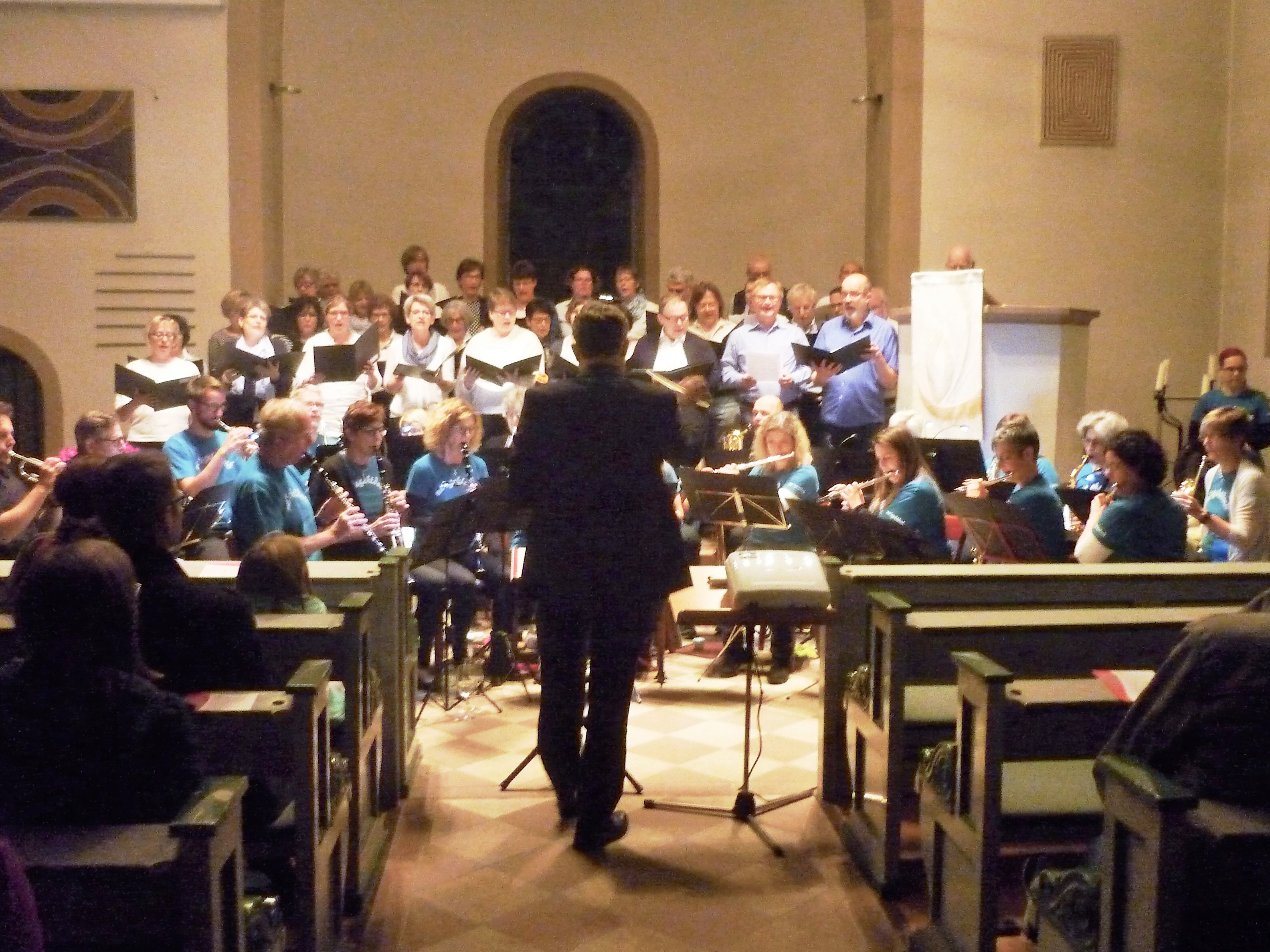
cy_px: 472
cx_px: 638
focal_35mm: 34
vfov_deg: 41.8
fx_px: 1247
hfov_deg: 54.0
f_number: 2.8
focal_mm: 5.5
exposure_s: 1/8
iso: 800
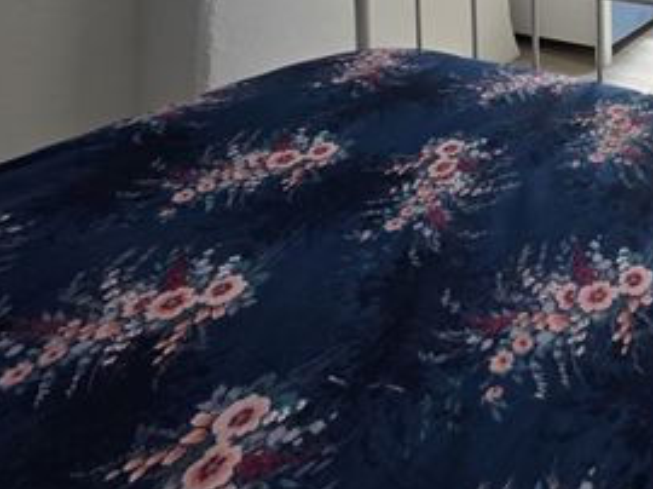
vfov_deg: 32.3
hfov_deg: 40.0
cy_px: -137
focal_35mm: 34
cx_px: 768
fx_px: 641
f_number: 1.9
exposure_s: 1/155
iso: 40
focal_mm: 2.2
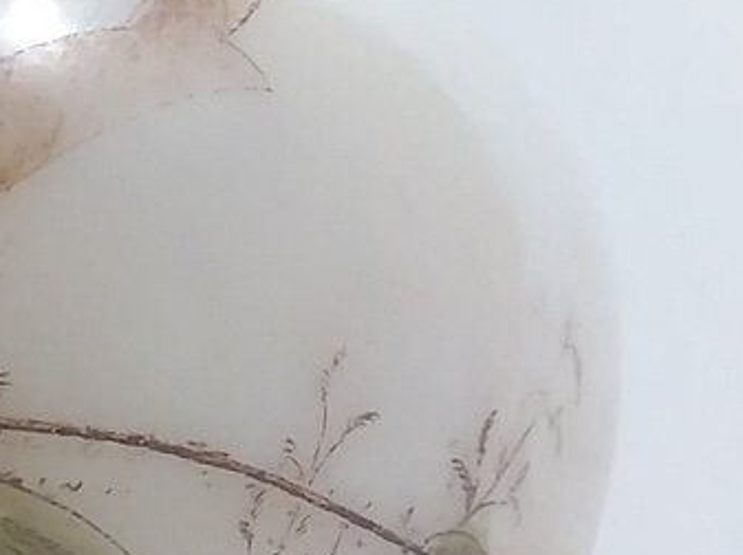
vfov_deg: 13.1
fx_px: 2380
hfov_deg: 15.5
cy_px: 555
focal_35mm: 111
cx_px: -542
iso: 100
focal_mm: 2.47
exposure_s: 1/30
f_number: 1.9
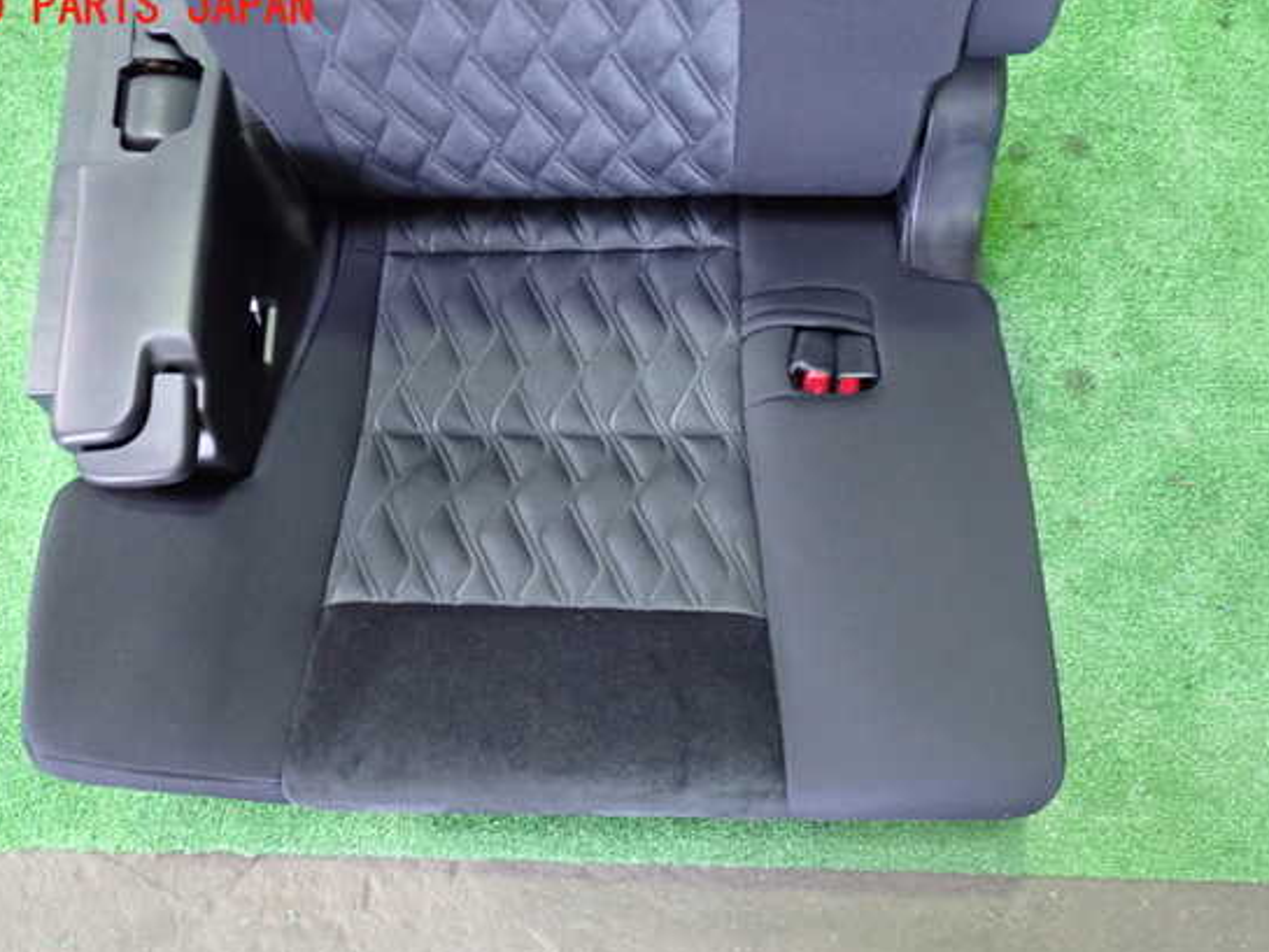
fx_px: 1210
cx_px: 589
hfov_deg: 55.3
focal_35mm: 33
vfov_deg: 42.9
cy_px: 503
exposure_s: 1/30
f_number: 2.3
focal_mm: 5.4
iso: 800
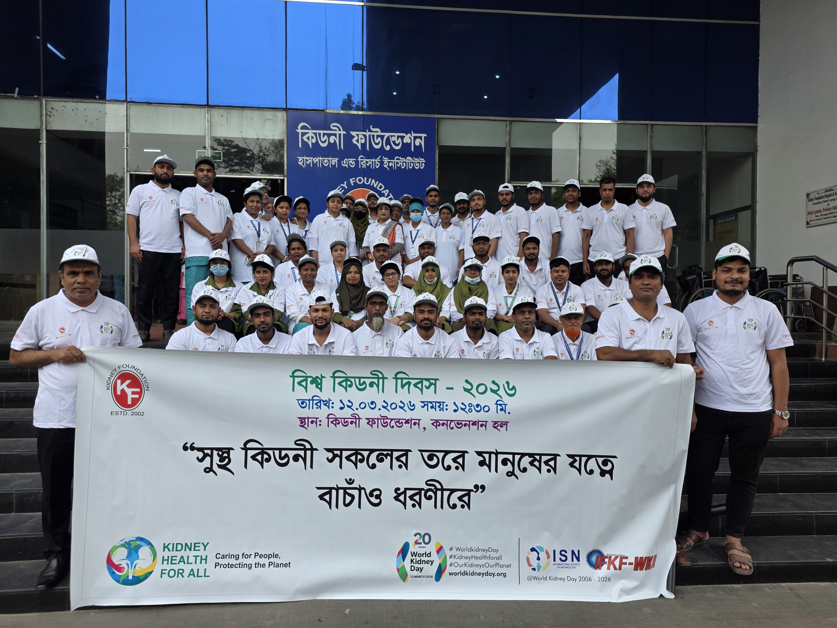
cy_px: 314
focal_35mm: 23
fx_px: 556
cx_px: 418
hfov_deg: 73.9
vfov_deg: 58.9
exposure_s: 1/1235
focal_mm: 6.25
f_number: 1.7
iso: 80
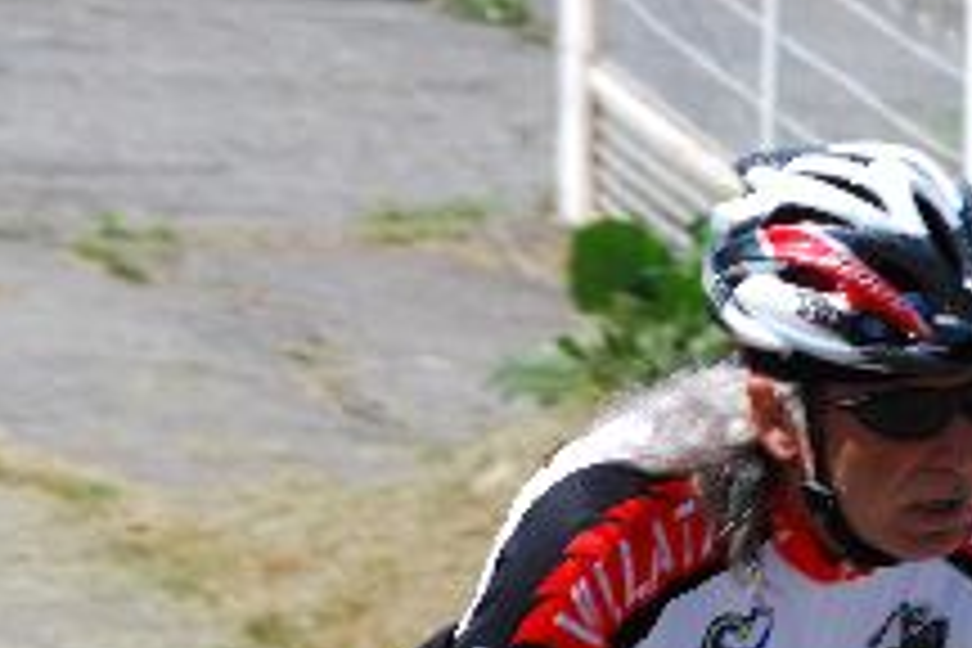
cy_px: 385
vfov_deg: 3.3
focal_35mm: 422
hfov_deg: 4.9
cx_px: 922
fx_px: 11394
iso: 100
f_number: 10
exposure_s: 1/125
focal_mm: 135
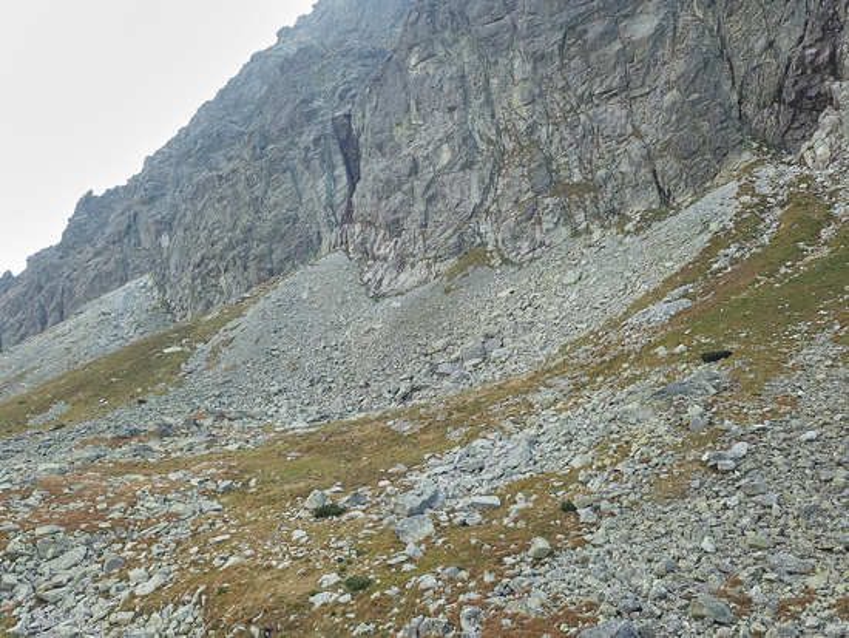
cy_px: 319
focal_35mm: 26
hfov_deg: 67.3
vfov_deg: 53.1
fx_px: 638
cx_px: 424
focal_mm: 4.73
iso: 100
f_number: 2.2
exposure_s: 1/272
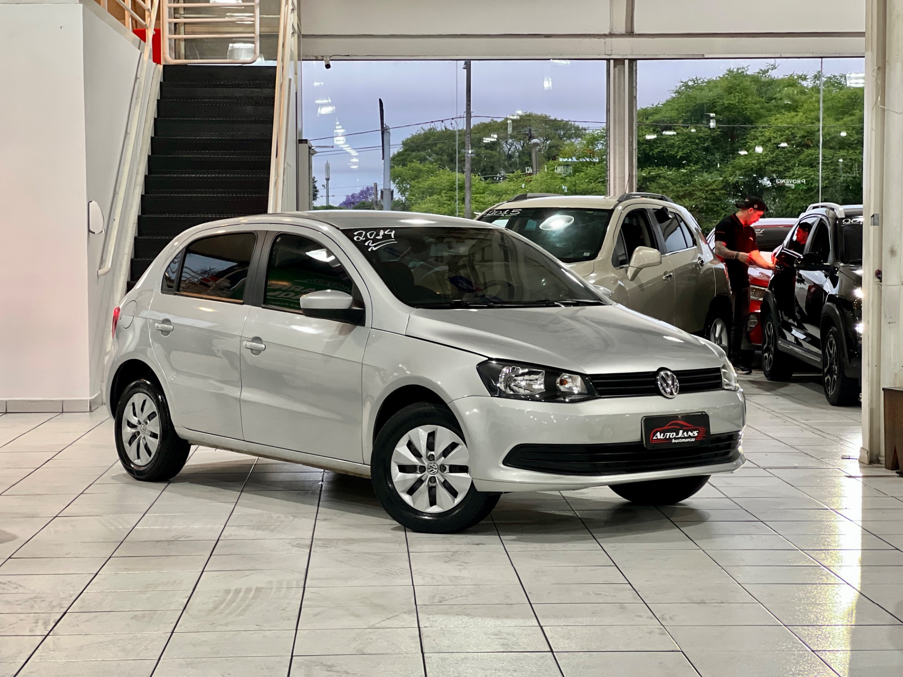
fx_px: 2009
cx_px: 452
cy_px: 338
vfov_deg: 19.1
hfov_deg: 25.3
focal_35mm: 77
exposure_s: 1/40
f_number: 2.8
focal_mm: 9
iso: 250
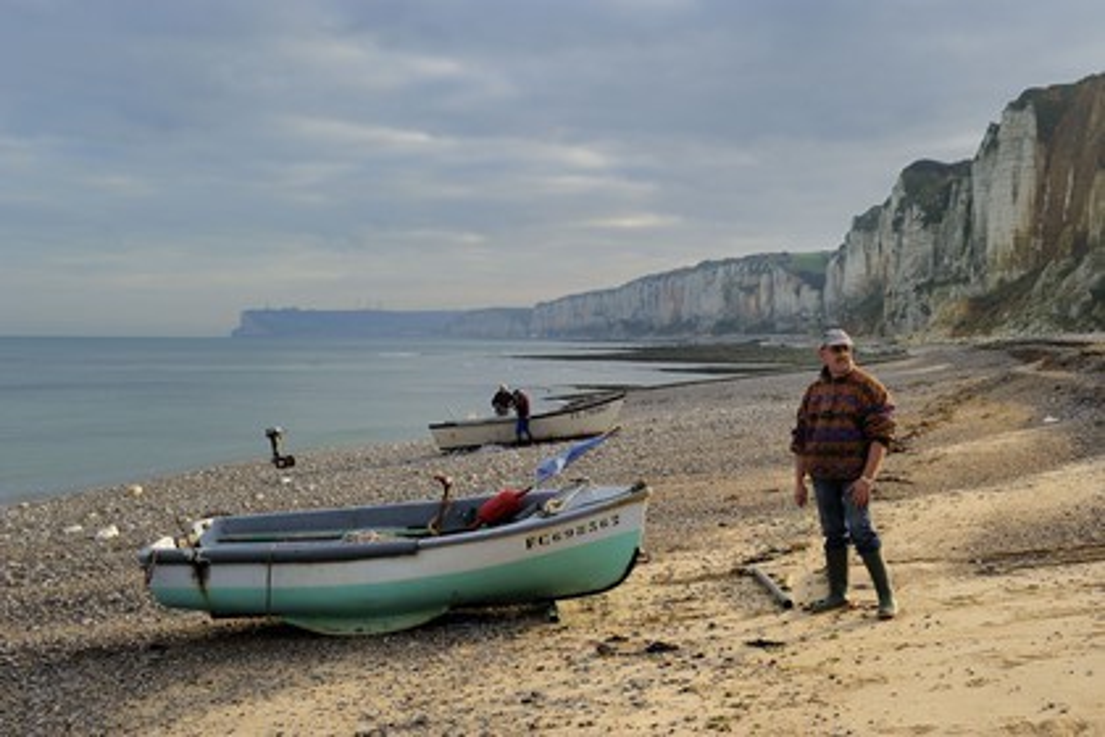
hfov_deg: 44.5
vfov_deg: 30.5
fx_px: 1350
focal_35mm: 44
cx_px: 552
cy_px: 368
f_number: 11
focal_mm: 44
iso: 400
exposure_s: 1/160
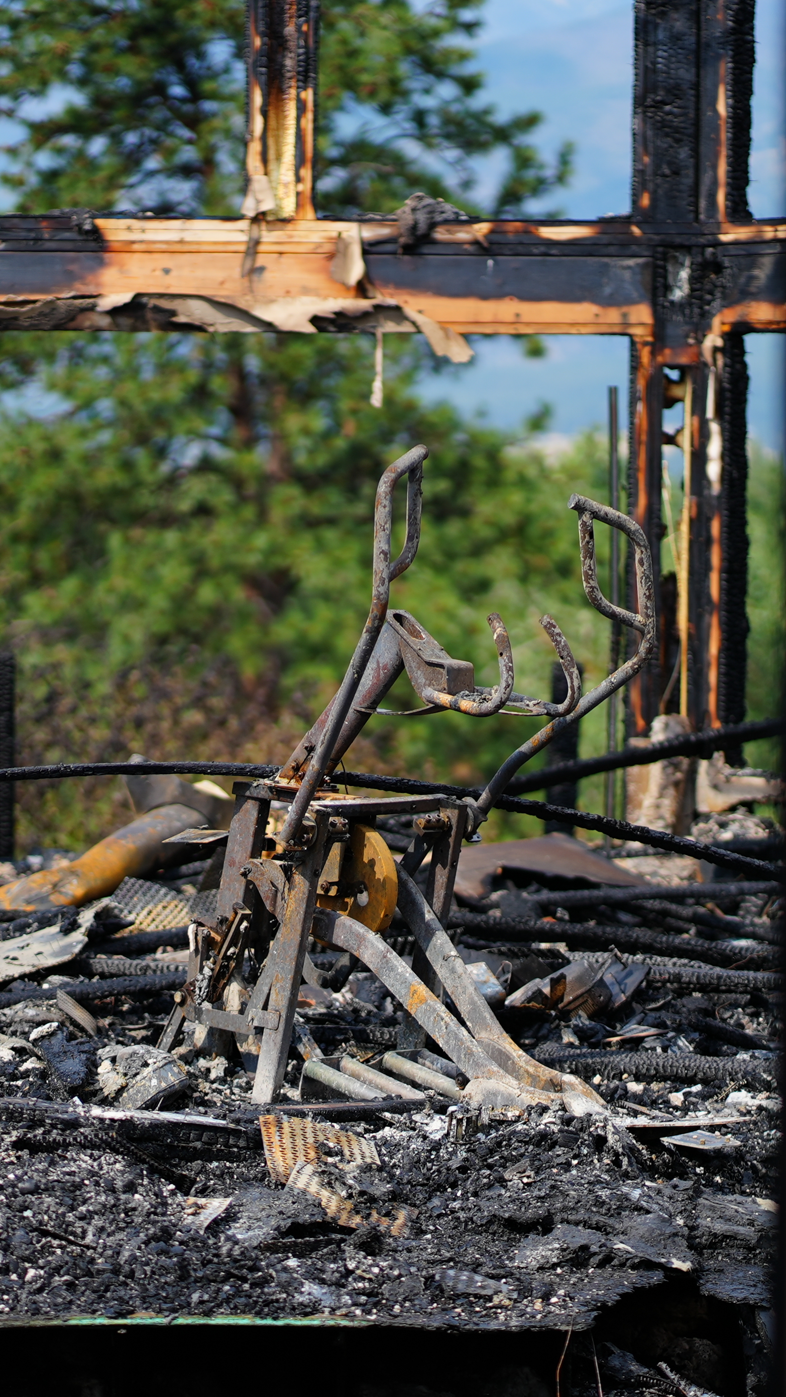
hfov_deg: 9.1
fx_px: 4964
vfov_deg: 16.0
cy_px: 699
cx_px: 335
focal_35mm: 134
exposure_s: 1/3200
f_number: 1.8
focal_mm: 85
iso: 100
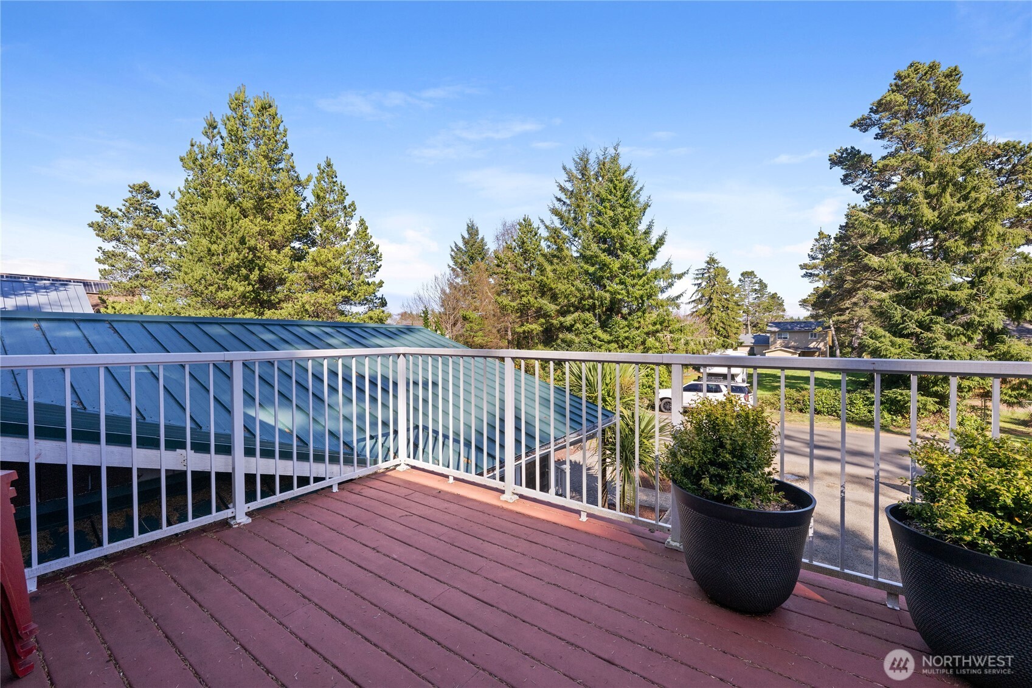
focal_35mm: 14
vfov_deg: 81.2
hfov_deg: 104.3
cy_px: 344
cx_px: 516
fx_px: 401
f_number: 9
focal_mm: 14
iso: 400
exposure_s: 1/400
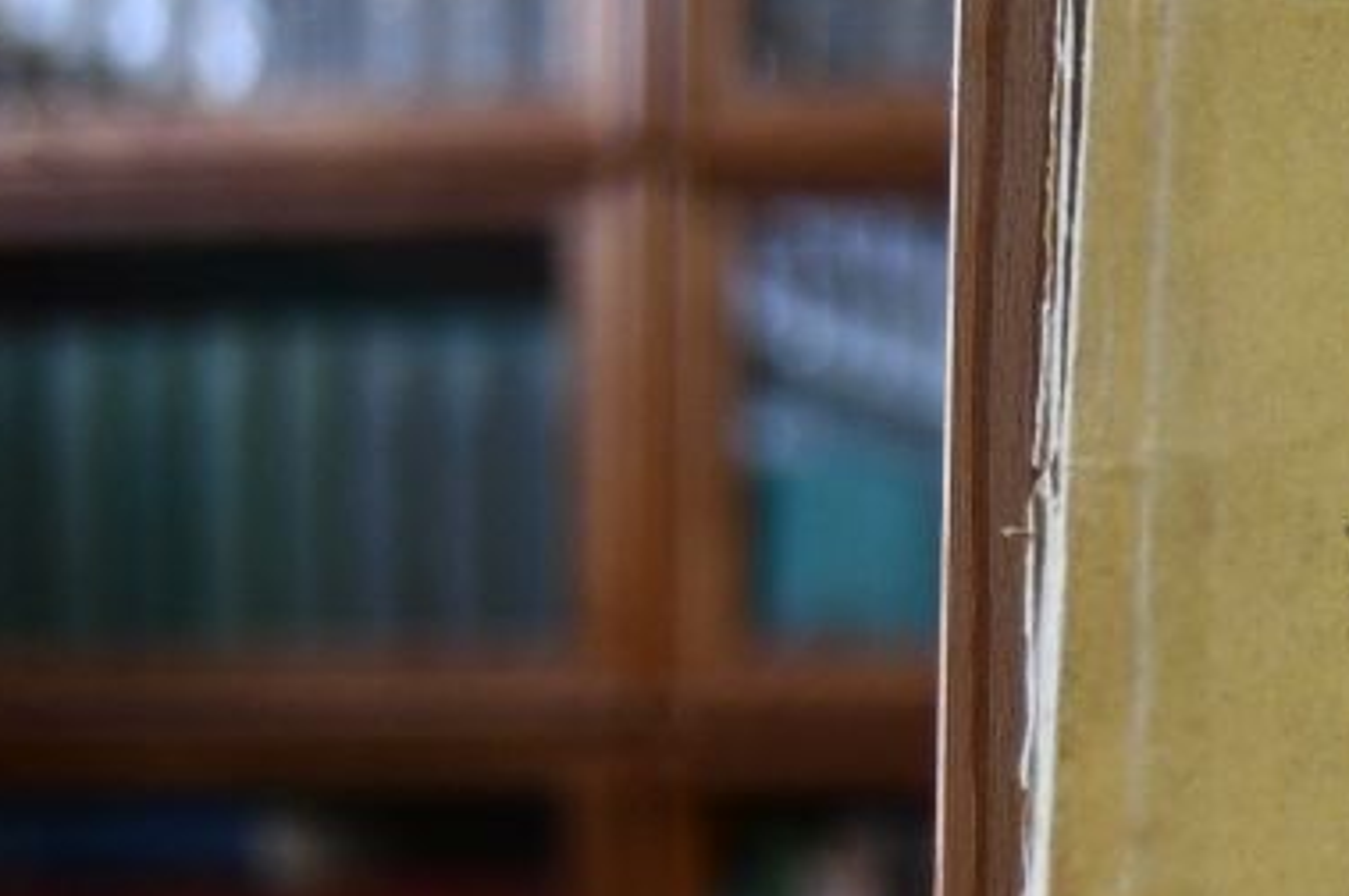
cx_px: 1954
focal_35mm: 122
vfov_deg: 11.1
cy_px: 887
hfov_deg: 15.6
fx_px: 4568
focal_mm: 22
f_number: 3.5
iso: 1000
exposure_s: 1/125
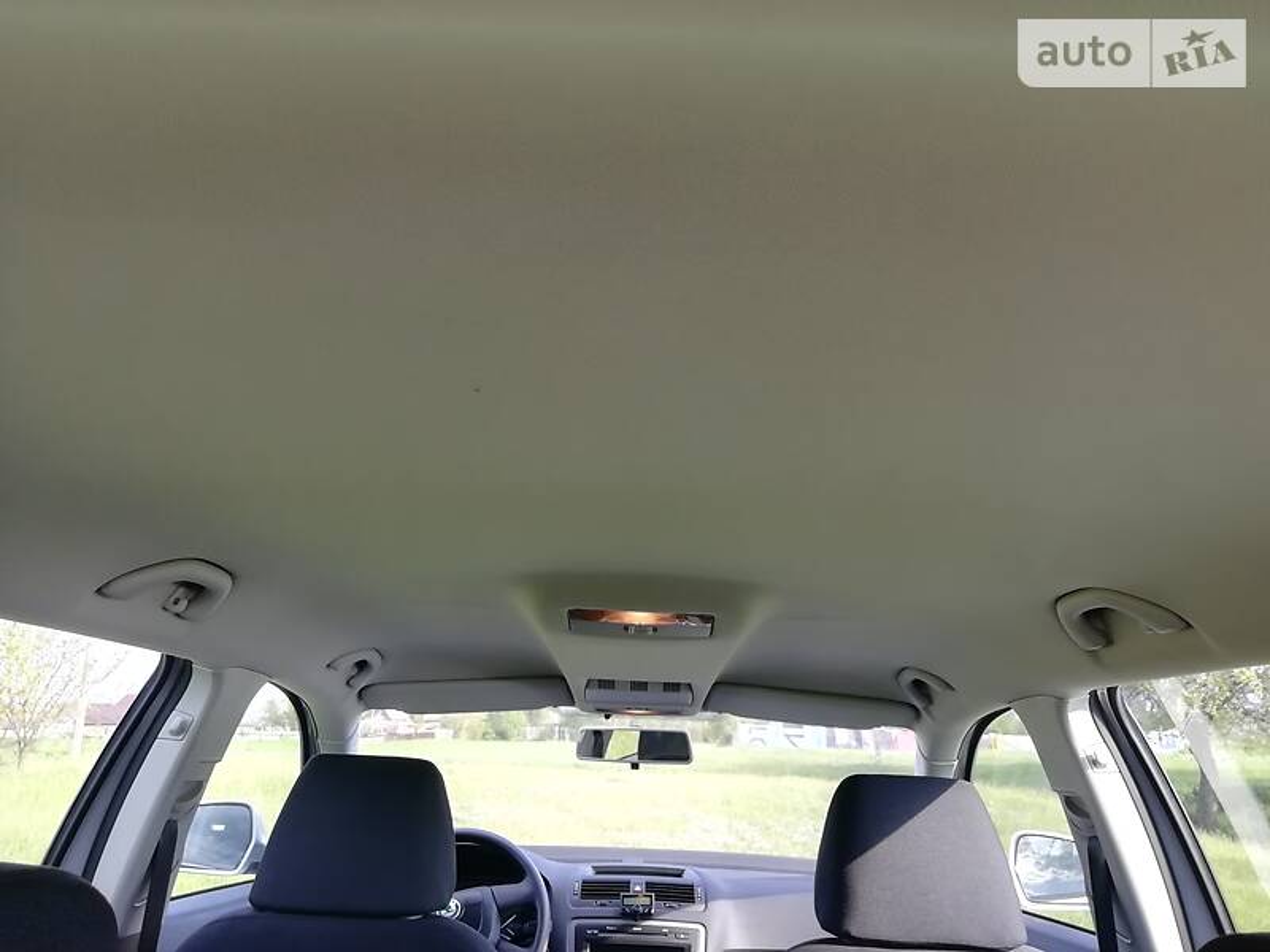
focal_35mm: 26
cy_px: 476
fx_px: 954
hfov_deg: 67.3
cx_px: 635
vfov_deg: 53.1
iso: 100
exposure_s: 1/100
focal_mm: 3.2
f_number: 2.2
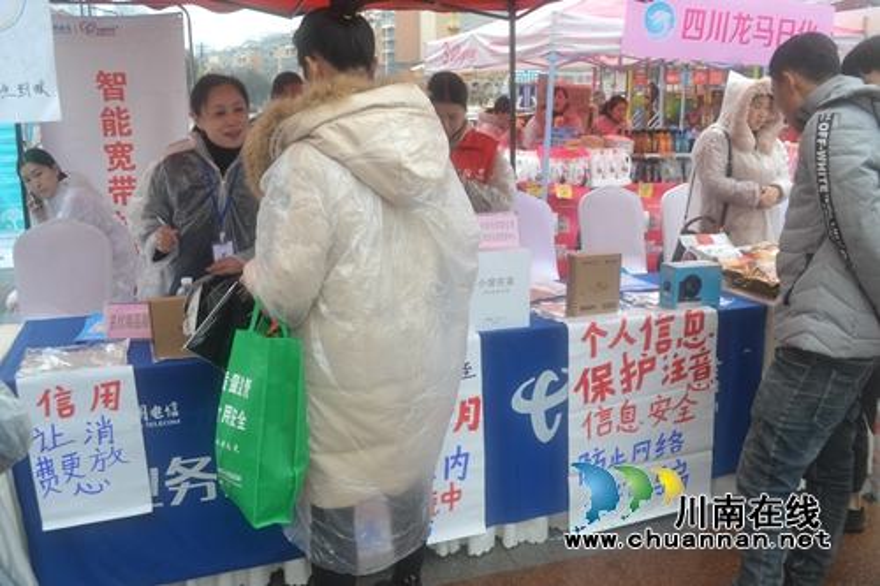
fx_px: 733
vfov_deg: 43.6
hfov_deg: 61.9
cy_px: 293
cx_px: 440
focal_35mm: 30
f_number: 5.6
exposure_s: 1/125
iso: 800
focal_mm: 20
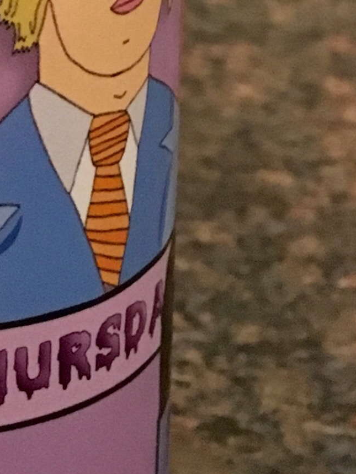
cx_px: -456
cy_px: -229
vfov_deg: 13.7
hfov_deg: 9.8
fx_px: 1865
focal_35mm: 136
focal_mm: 4.15
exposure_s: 1/15
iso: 250
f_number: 2.2
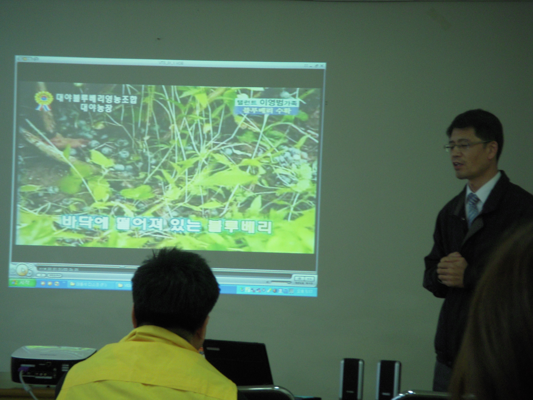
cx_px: 266
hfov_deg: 20.7
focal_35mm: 95
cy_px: 200
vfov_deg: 15.6
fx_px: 1463
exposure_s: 1/40
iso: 200
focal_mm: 15.7
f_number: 4.1
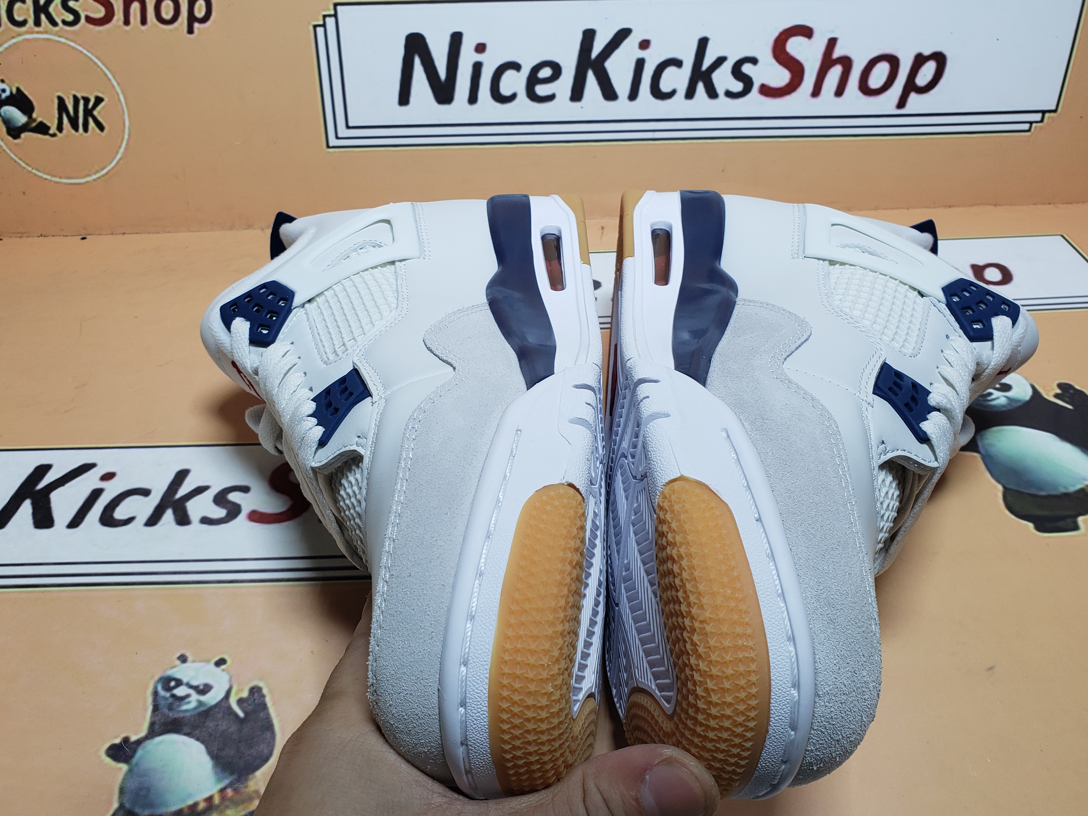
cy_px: 429
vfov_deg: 49.7
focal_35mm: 28
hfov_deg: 63.4
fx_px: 880
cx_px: 524
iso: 50
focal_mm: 4.3
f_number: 2.4
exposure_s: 1/308
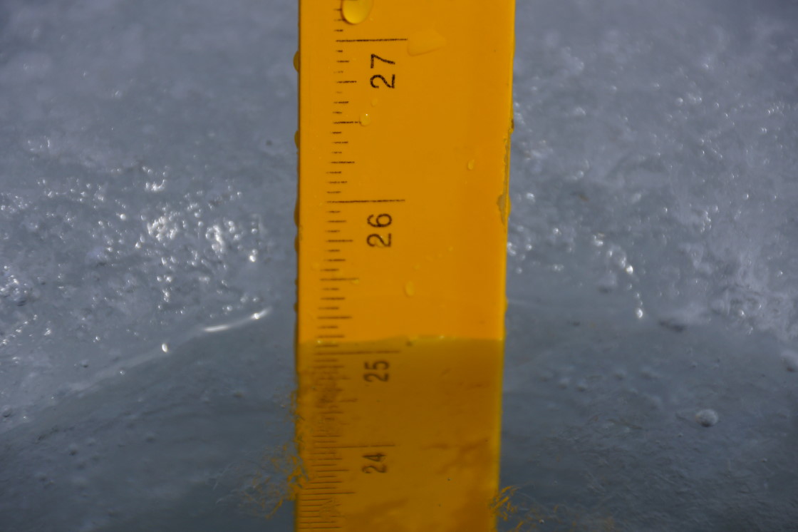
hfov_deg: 5.5
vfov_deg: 3.7
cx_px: 399
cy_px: 266
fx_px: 8310
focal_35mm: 375
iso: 100
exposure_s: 1/400
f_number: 8
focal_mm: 250
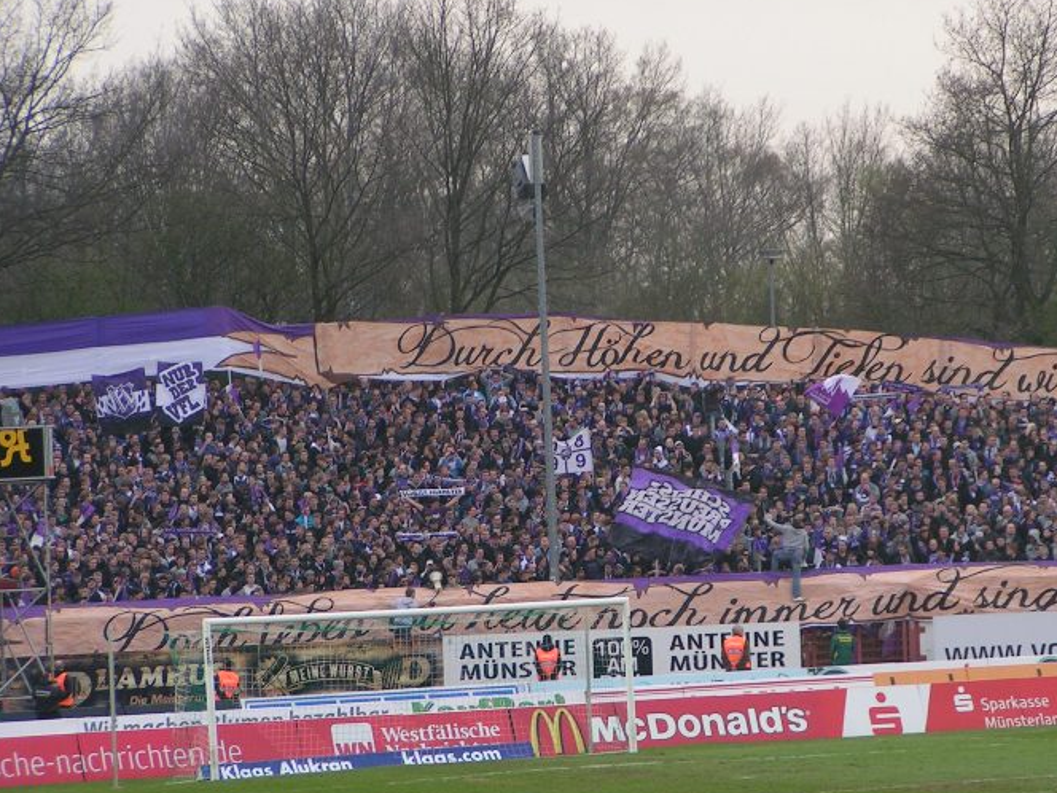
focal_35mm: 217
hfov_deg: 9.1
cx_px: 602
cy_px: 428
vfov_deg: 6.8
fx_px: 6626
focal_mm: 27.5
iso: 80
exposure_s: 1/200
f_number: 3.5
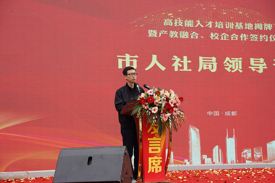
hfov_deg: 27.0
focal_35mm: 75
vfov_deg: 18.2
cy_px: 92
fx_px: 573
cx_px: 138
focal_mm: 75
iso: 100
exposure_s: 1/200
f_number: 7.1
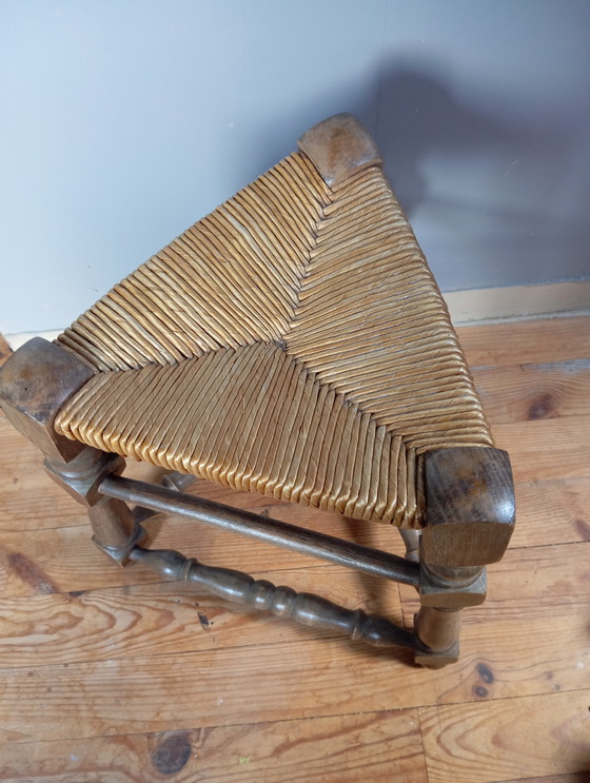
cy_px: 392
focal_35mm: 28
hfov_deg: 49.9
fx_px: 634
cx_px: 295
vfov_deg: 63.4
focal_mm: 4.22
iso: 721
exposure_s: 1/25
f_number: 1.8
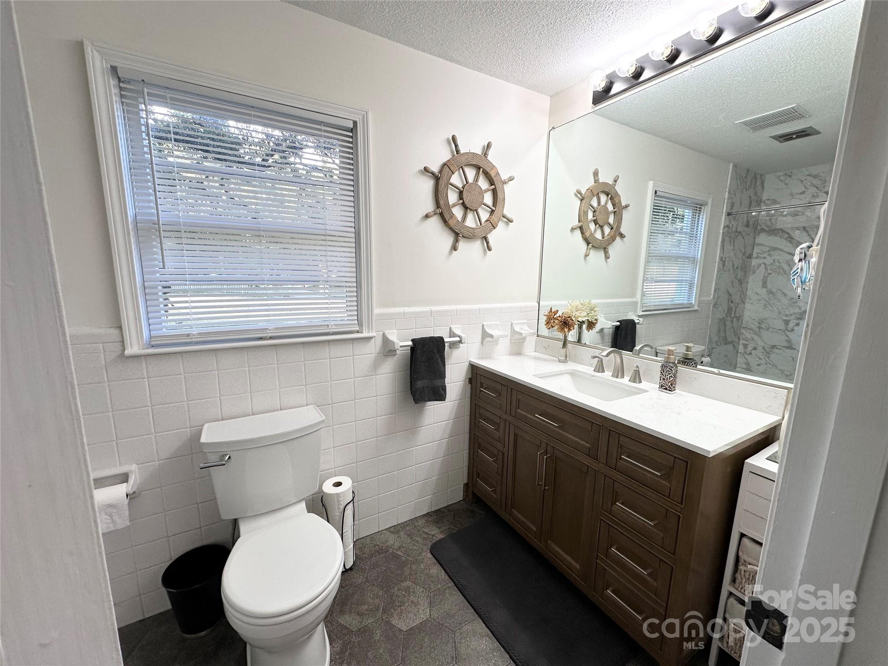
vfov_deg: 85.7
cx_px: 444
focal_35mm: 14
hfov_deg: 102.1
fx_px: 359
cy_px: 333
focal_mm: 2.22
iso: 100
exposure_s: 1/120
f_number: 2.2
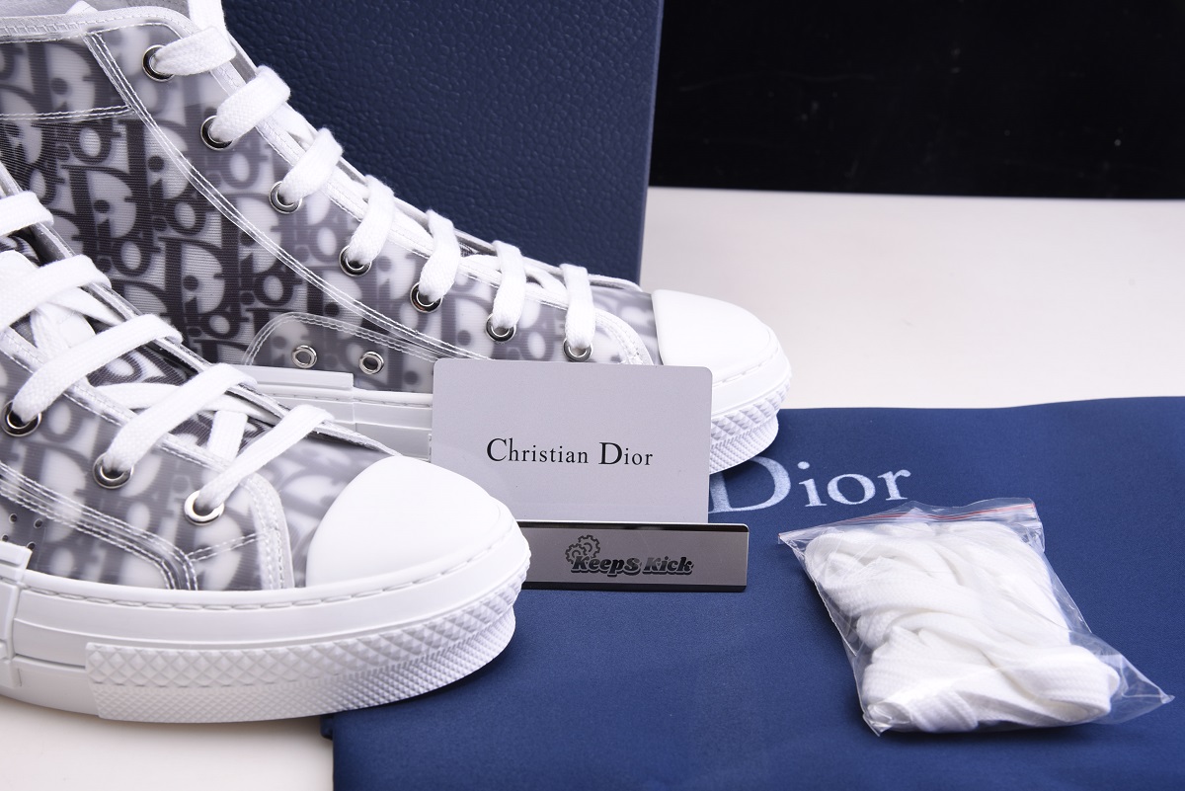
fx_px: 1811
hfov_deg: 36.2
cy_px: 396
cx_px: 592
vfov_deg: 24.6
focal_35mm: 55
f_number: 11
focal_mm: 55
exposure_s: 1/125
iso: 100
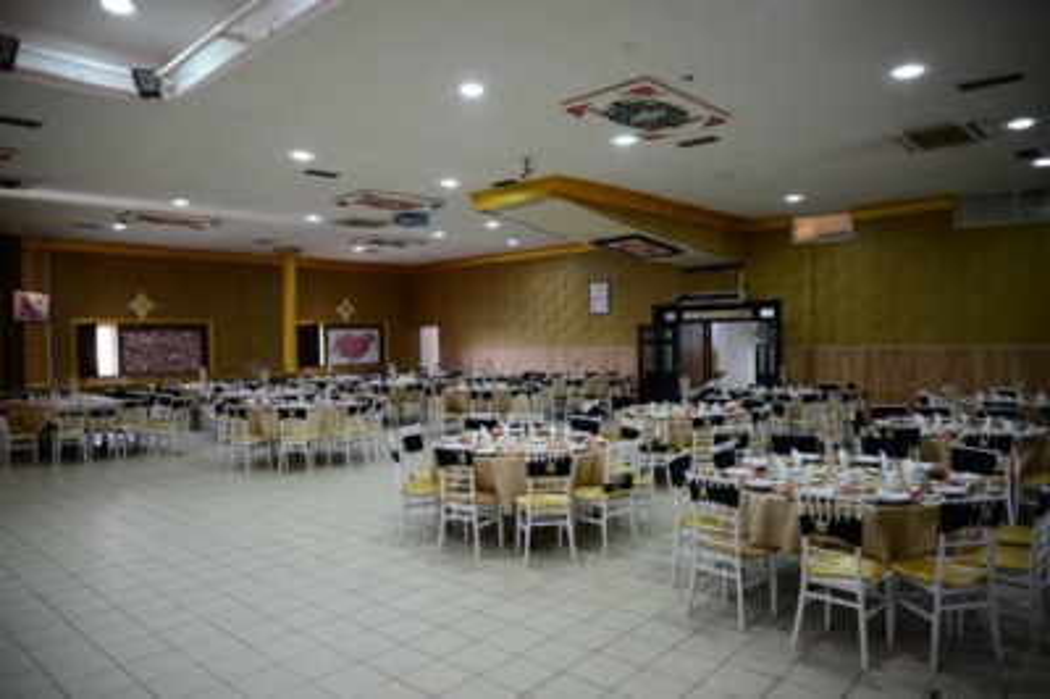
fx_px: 699
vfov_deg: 53.1
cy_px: 350
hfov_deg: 73.8
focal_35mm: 24
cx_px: 525
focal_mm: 24
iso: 500
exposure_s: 1/25
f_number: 3.5
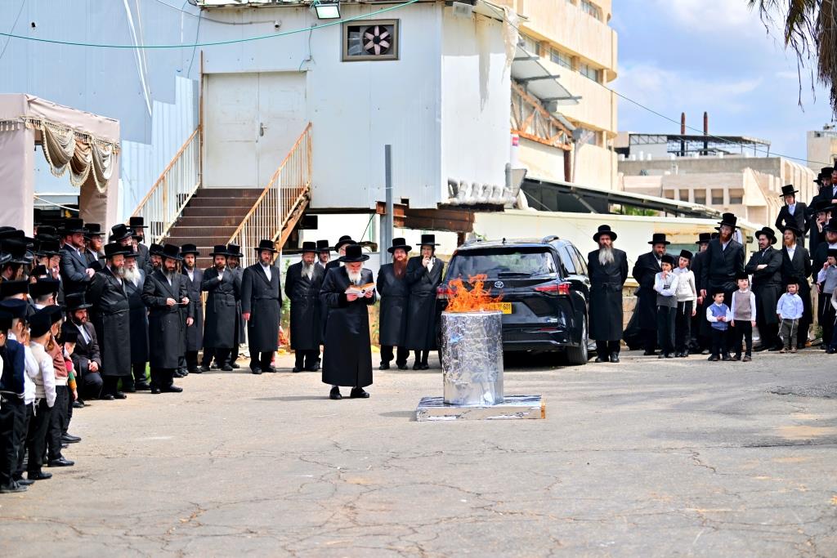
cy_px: 279
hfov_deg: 28.8
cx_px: 418
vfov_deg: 19.5
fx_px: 1628
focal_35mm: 70
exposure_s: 1/1000
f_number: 2.8
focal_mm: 70
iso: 40
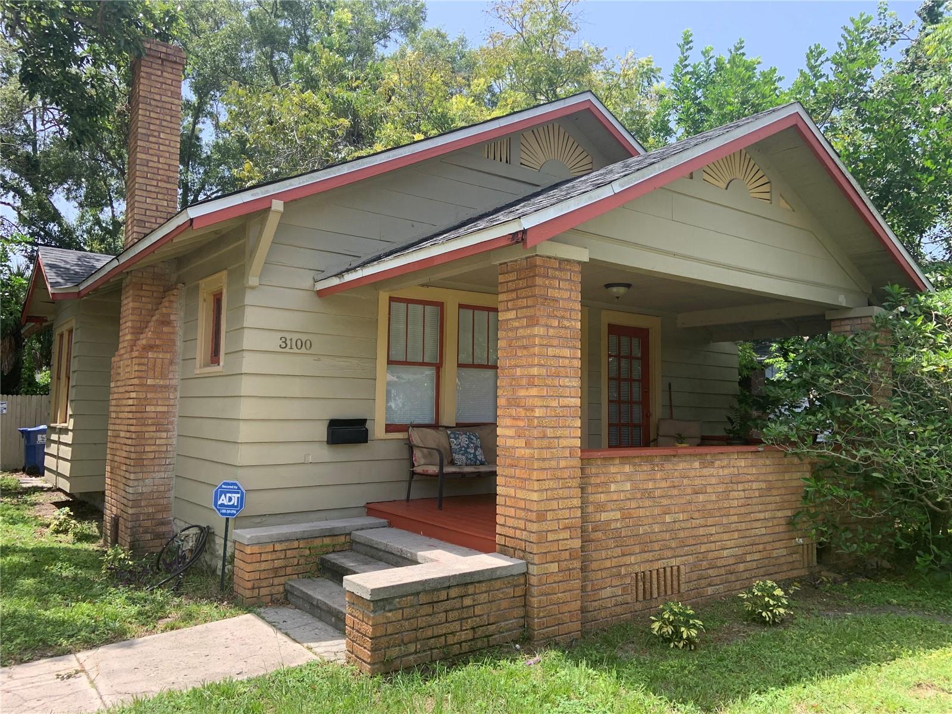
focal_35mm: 26
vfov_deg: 53.1
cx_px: 476
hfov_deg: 67.3
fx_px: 715
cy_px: 357
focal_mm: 4.25
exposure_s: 1/647
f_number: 1.8
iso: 25
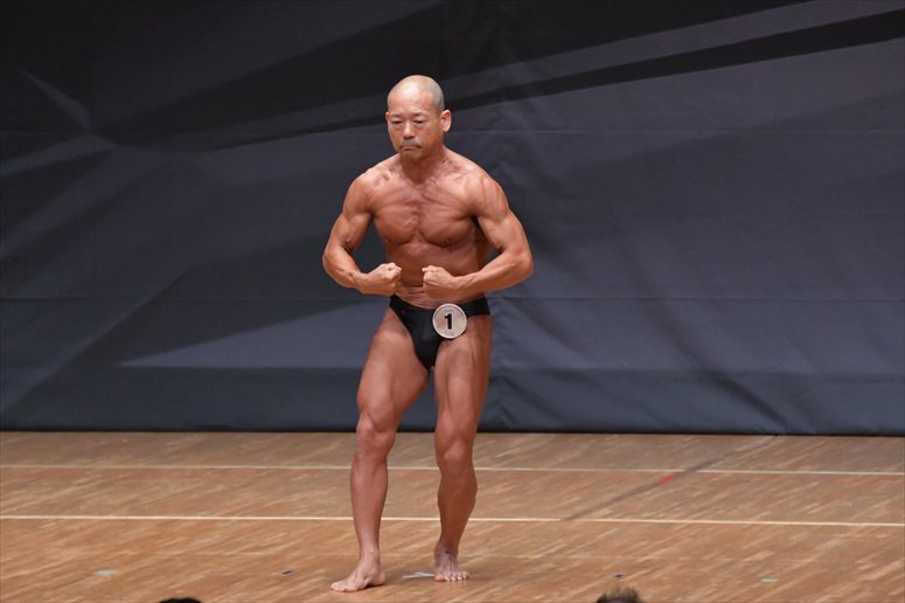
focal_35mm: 315
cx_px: 452
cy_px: 302
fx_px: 7915
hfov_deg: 6.5
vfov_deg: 4.4
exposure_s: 1/400
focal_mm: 210
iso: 6400
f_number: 5.6
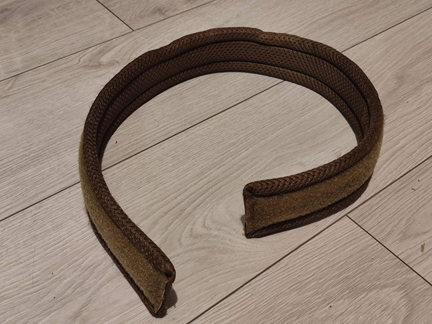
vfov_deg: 31.5
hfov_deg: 41.2
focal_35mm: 46
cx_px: 216
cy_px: 162
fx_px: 574
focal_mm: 6.19
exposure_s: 1/25
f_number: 1.65
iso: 640
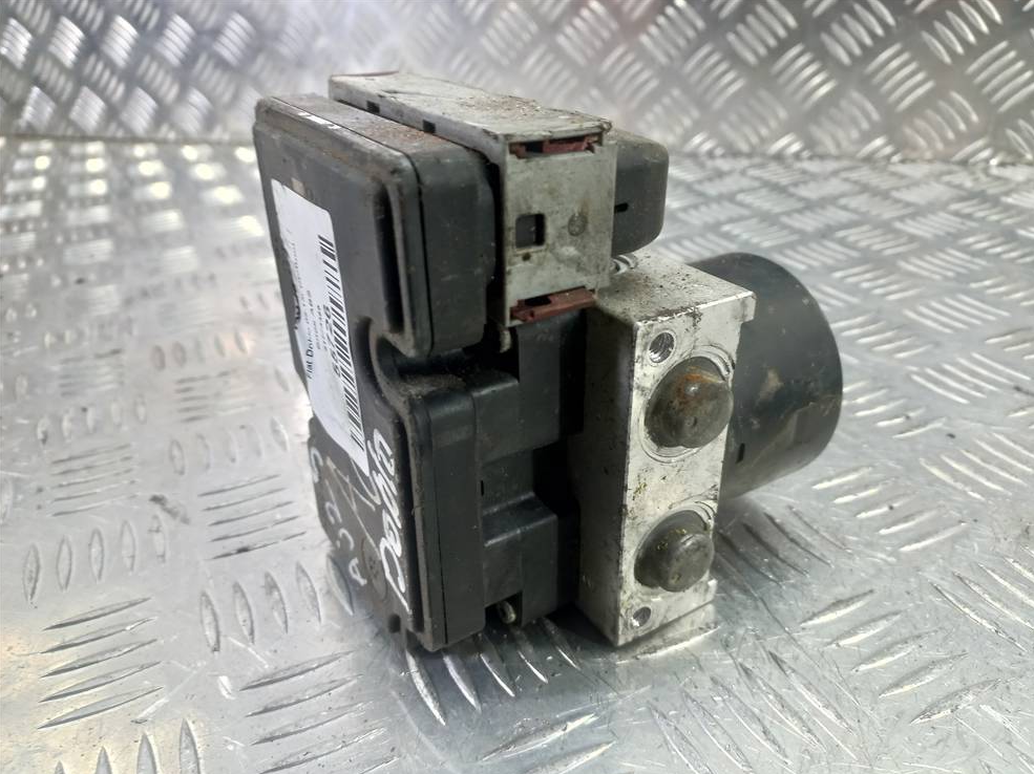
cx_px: 533
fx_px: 776
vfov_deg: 53.0
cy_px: 400
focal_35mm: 26
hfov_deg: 67.3
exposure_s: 1/50
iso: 125
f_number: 1.8
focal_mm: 4.6
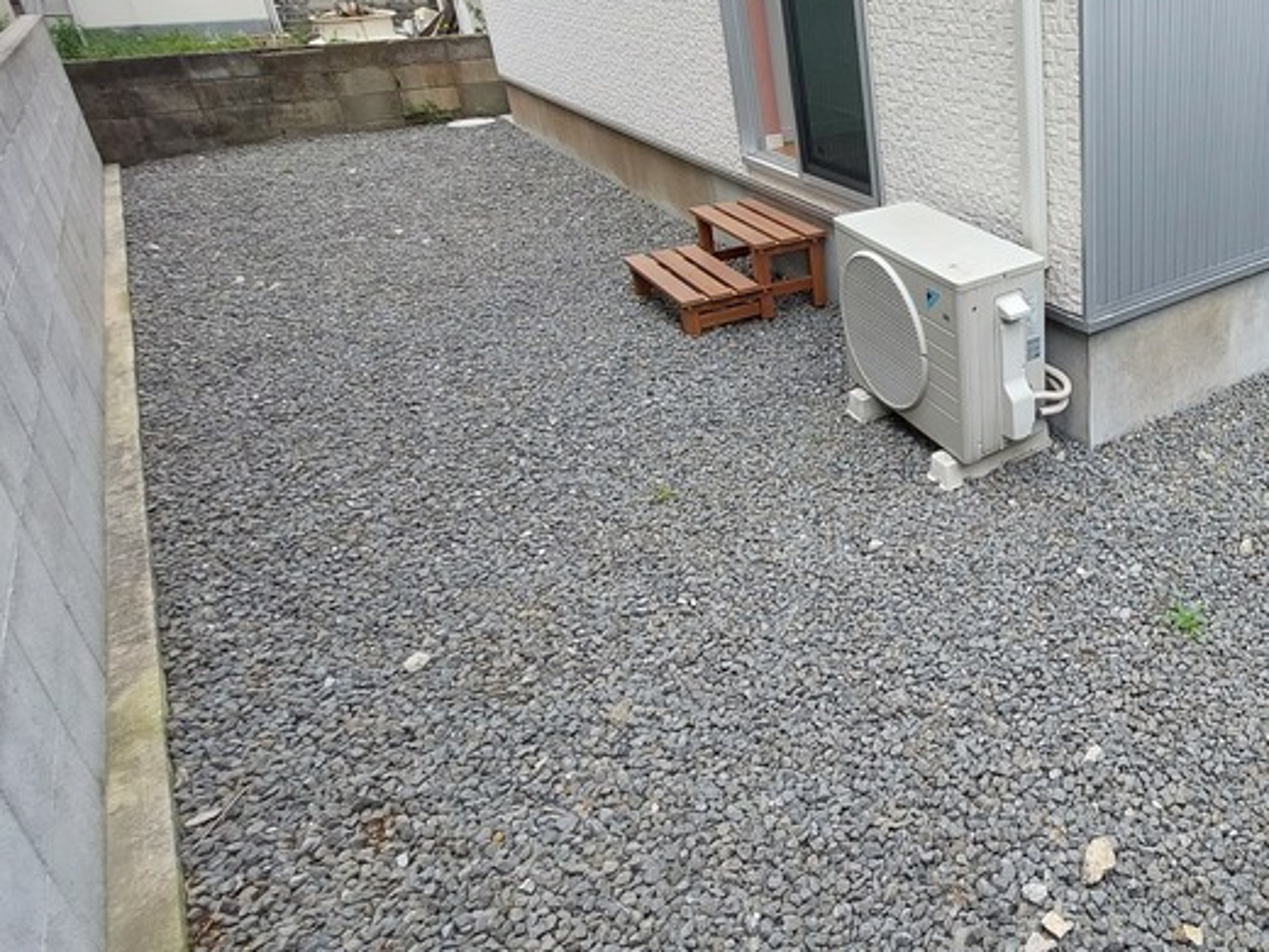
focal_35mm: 24
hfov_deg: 61.2
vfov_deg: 55.3
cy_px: 298
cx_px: 1127
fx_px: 880
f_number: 2.2
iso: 50
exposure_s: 1/278
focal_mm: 1.74
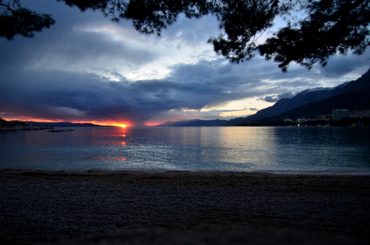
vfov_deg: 67.1
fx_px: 185
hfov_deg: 90.1
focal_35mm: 18
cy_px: 122
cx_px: 185
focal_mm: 12
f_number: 4
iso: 720
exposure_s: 1/320
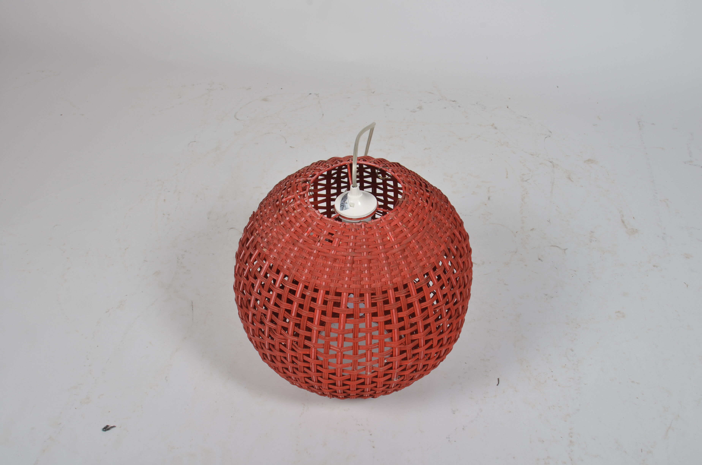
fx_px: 701
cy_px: 232
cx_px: 351
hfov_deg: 53.2
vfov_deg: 36.7
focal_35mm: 36
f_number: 11
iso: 100
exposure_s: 1/125
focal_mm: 24
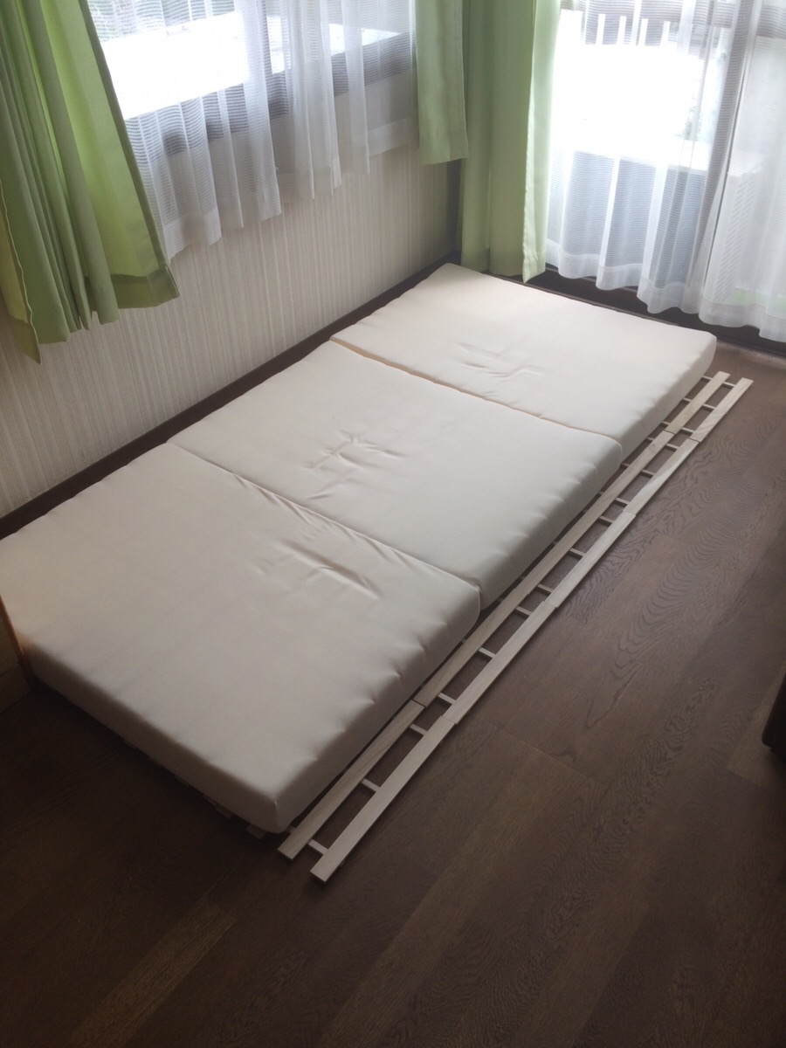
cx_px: 393
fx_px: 878
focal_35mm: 29
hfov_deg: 48.2
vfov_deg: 61.7
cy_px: 524
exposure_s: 1/126
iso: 32
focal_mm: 4.15
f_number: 2.2
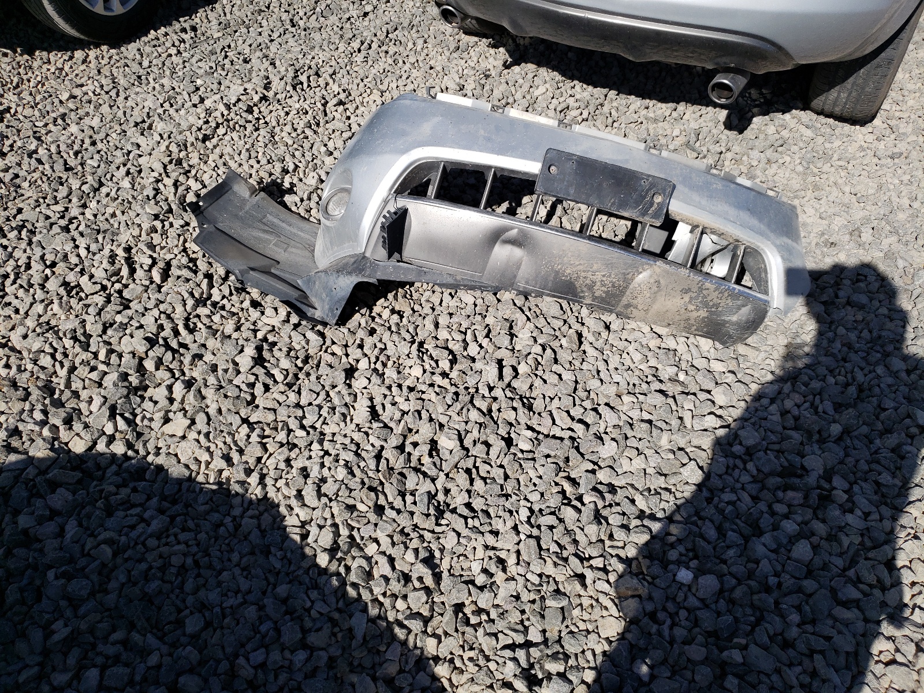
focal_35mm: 26
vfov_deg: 53.1
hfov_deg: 67.3
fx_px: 694
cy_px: 346
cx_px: 462
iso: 50
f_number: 1.5
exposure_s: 1/5000
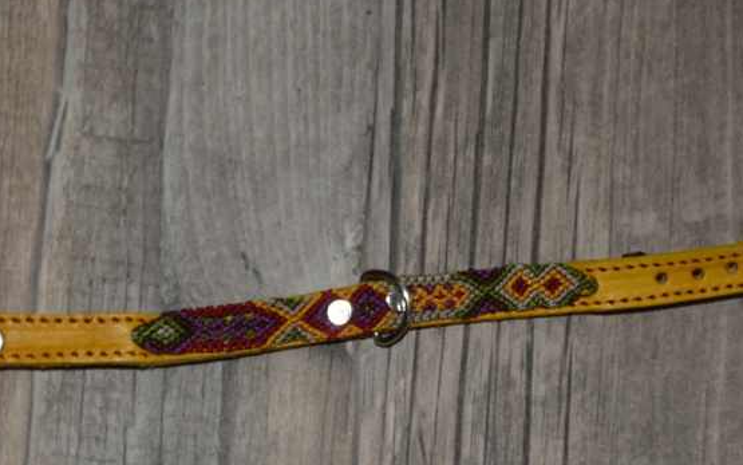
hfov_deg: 36.9
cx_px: 352
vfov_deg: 23.6
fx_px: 1114
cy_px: 236
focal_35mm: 55
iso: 80
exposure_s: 1/60
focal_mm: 6.5
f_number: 3.5
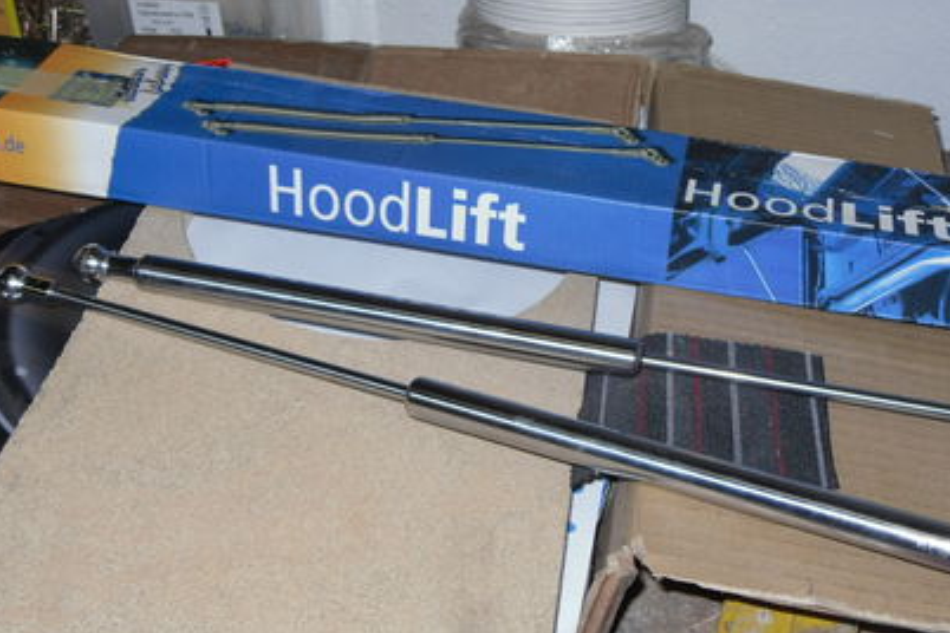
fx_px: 1530
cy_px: 319
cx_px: 515
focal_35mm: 58
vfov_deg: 23.4
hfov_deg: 34.5
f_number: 3.5
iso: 80
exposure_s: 1/45
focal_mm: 6.3
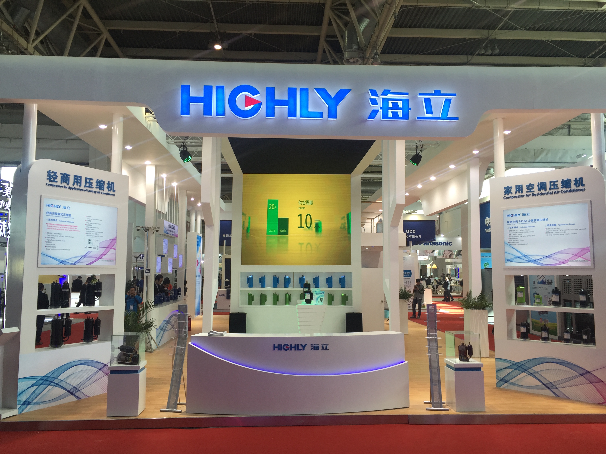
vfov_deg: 48.2
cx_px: 303
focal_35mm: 29
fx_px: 508
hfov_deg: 61.7
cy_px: 227
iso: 32
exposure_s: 1/100
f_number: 2.2
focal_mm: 4.15
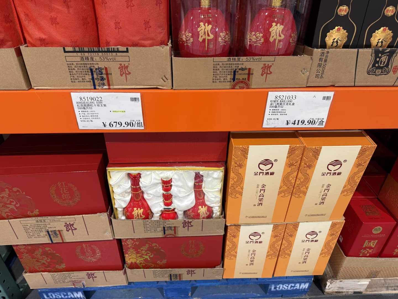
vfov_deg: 56.8
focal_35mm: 24
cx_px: 199
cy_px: 150
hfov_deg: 71.6
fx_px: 276
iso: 125
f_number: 1.78
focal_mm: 6.76
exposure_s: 1/50
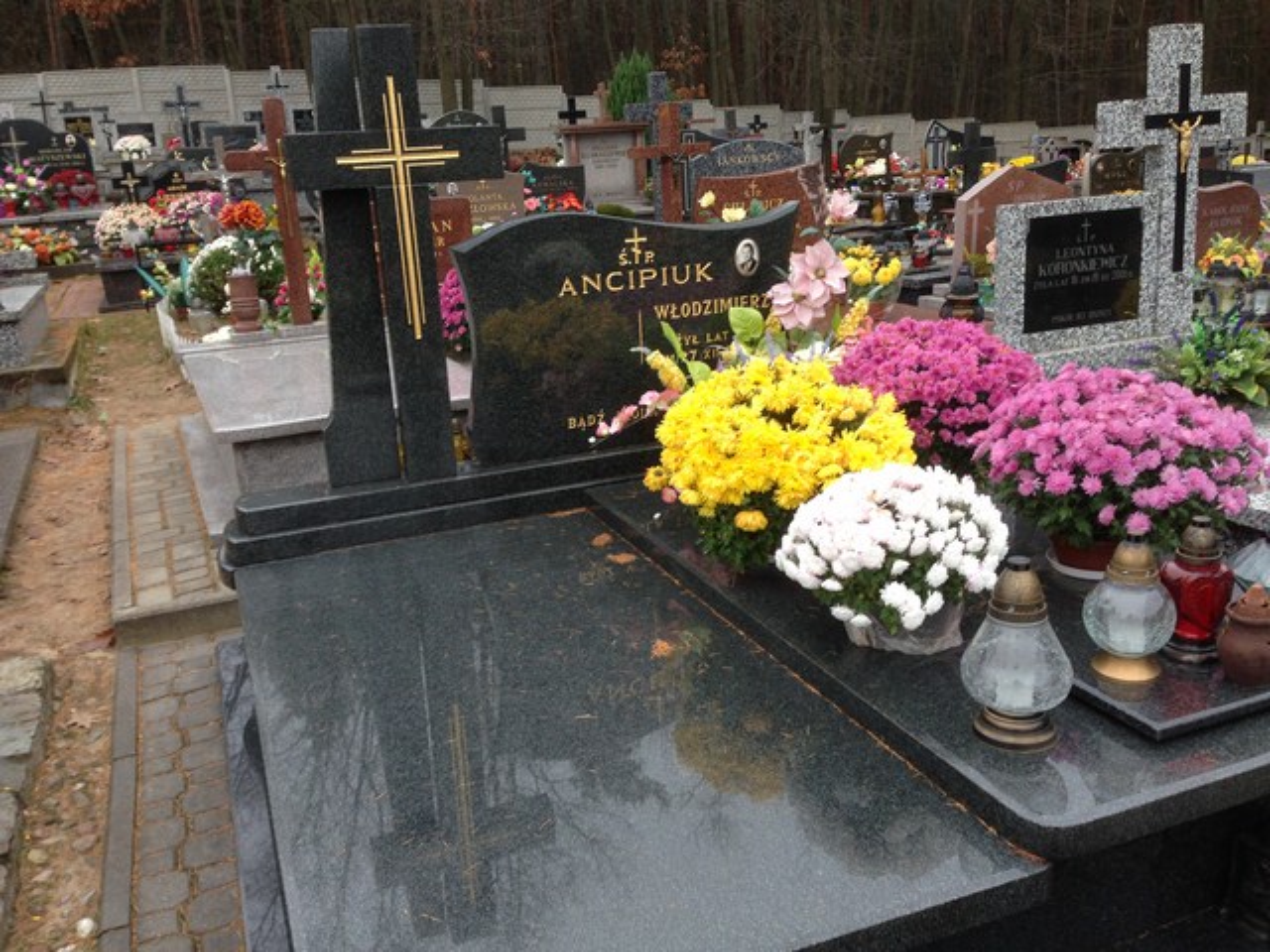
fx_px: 1211
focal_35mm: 33
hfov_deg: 55.4
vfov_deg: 42.9
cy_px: 476
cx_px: 635
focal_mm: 4.12
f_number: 2.4
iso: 64
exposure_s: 1/120
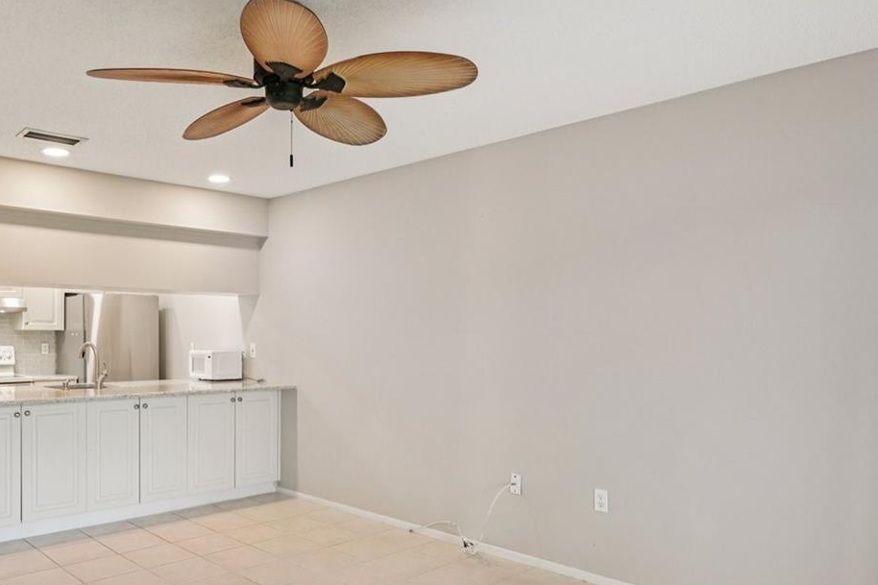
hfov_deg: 64.2
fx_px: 683
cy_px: 342
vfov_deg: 46.2
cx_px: 312
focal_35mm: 28
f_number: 8
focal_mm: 16
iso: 400
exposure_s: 1/15
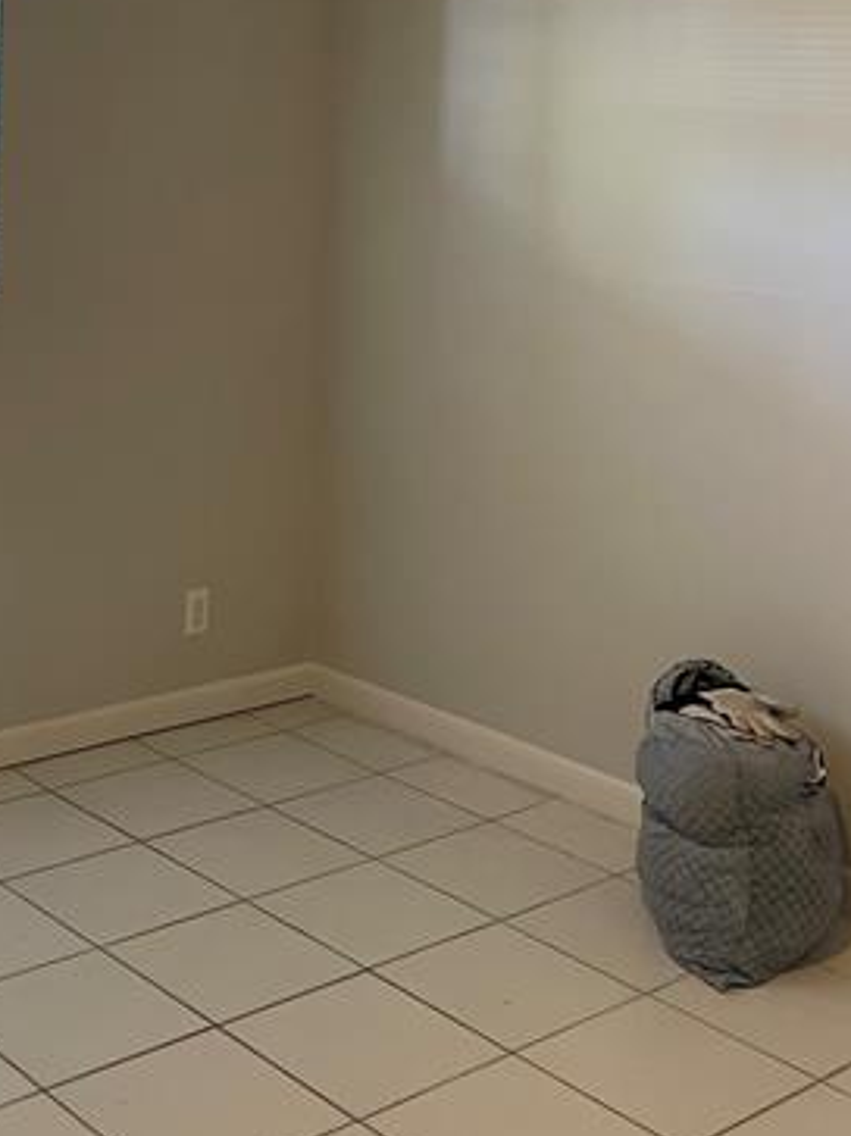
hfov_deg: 26.1
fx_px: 1804
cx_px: 178
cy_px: 153
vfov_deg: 33.4
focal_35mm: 55
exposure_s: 1/60
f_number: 1.6
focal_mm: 5.1
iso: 250
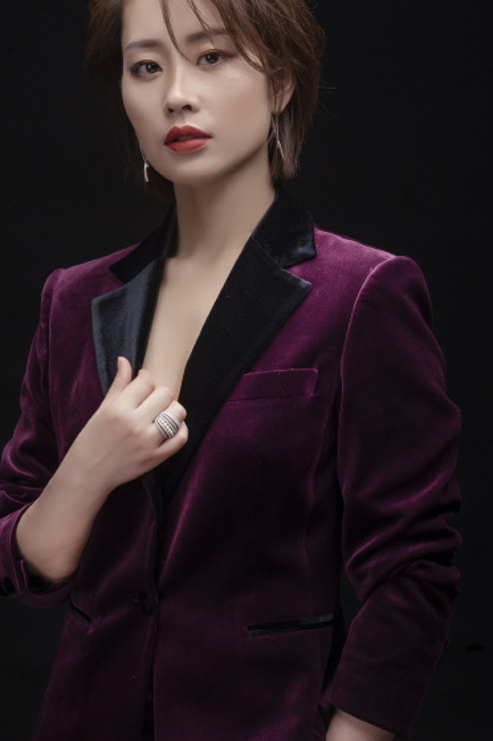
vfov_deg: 20.4
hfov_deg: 13.7
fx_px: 2057
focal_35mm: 100
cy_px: 424
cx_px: 205
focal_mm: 62
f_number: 14
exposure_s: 1/160
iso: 200
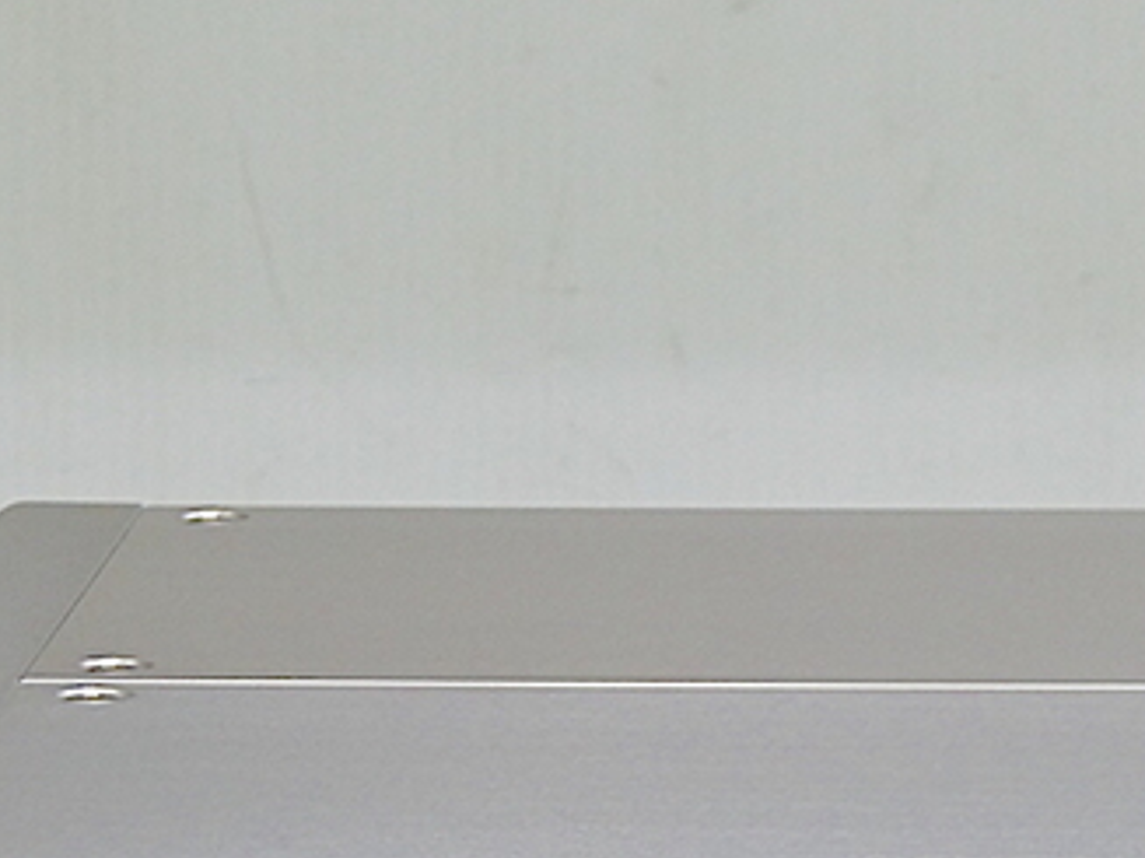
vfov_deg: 5.1
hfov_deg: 6.9
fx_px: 9523
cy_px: 1005
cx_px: 1008
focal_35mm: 288
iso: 200
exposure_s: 1/13
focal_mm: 17.5
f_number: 5
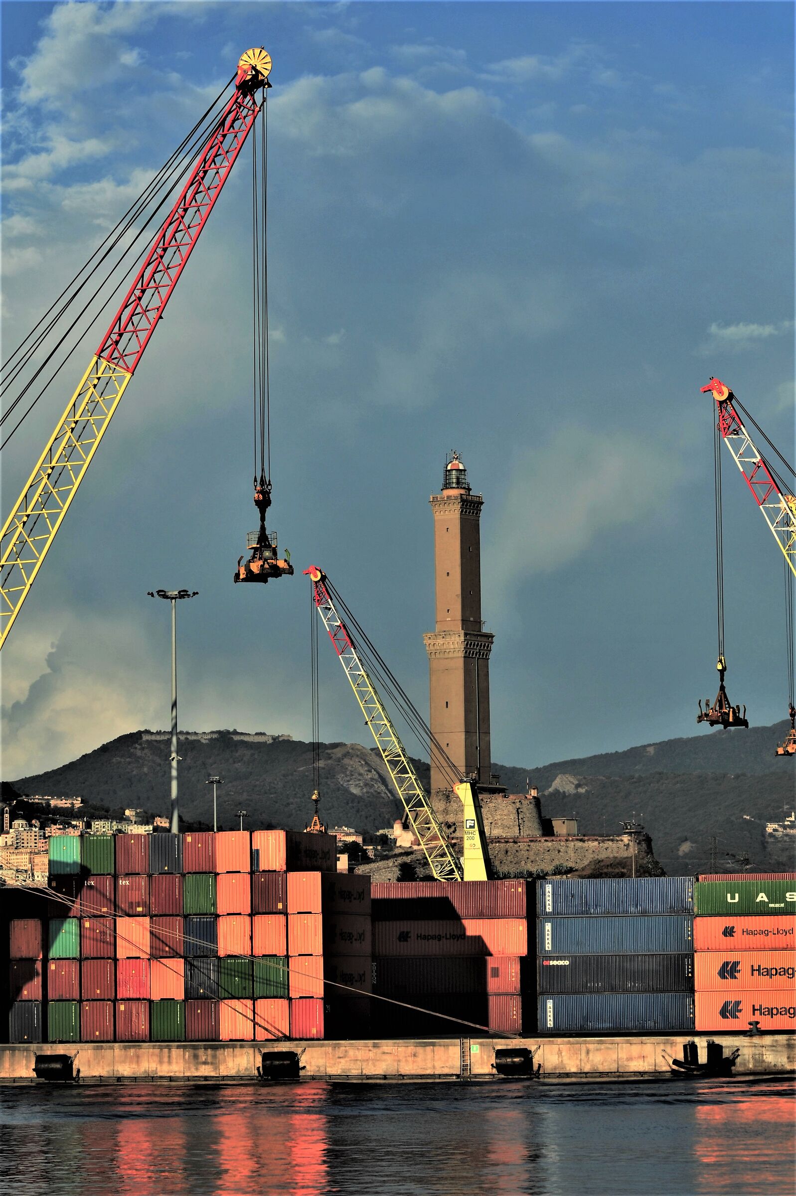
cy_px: 598
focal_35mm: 135
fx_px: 4483
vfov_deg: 15.2
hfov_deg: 10.1
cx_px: 398
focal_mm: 135
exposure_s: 1/500
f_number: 11
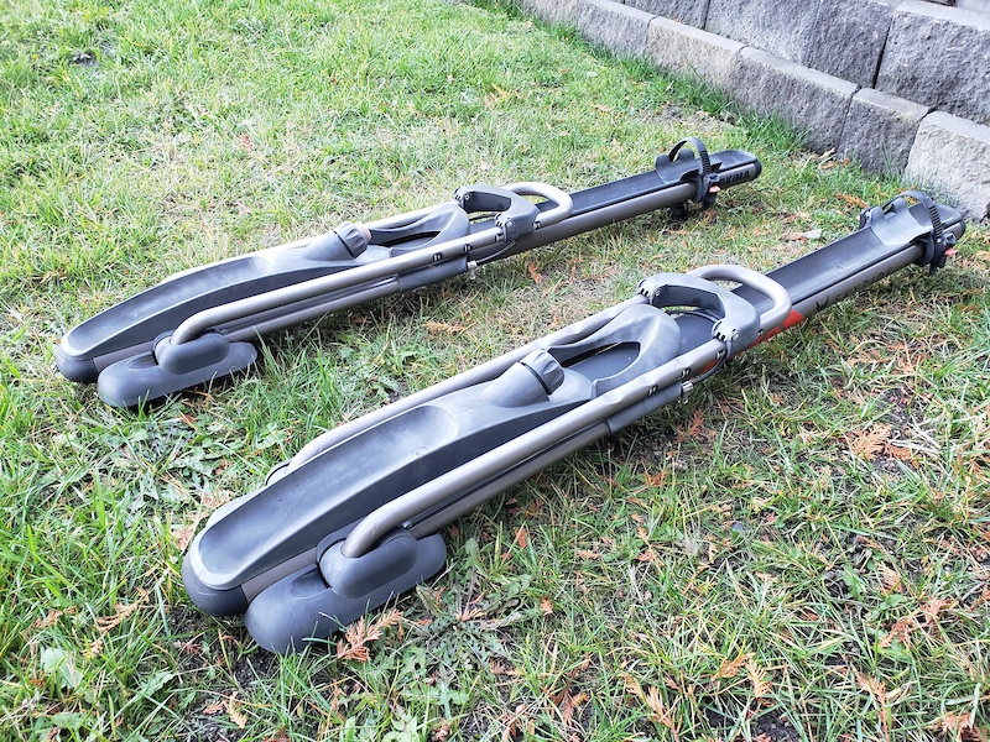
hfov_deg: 67.3
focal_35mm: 26
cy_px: 371
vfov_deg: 53.1
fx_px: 744
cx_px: 495
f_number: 2.4
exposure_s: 1/40
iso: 250
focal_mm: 4.3
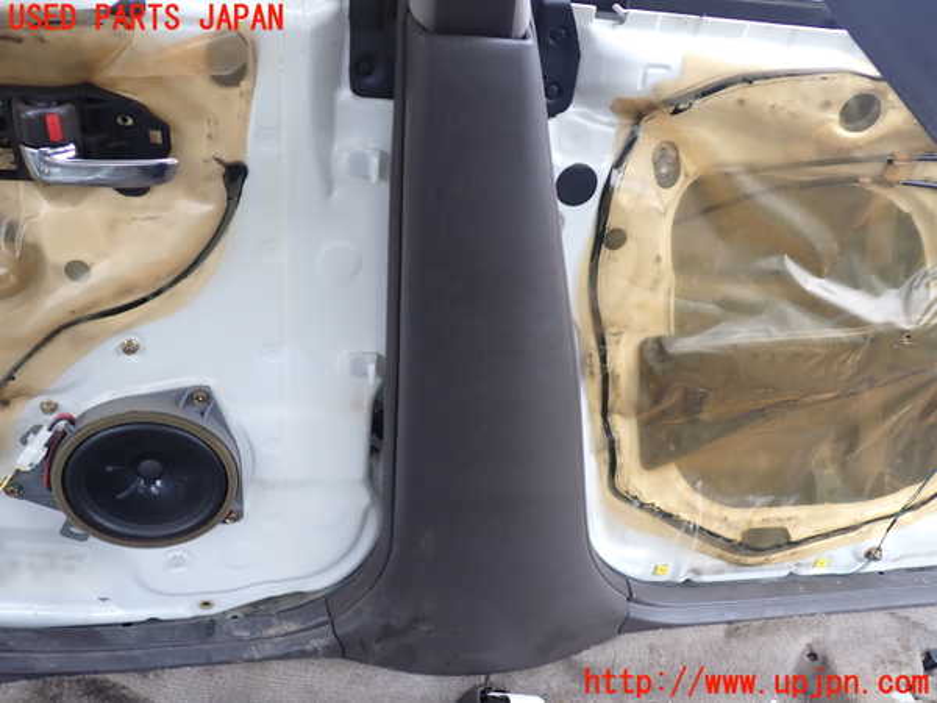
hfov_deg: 60.0
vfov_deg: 46.8
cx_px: 468
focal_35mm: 30
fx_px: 812
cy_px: 352
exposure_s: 1/80
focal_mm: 5.4
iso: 100
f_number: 2.3
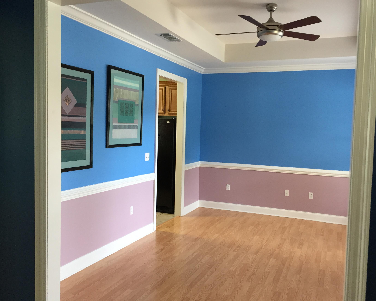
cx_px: 201
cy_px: 150
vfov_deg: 47.1
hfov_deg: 57.1
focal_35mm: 31
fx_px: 345
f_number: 2.2
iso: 80
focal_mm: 4.15
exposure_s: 1/30
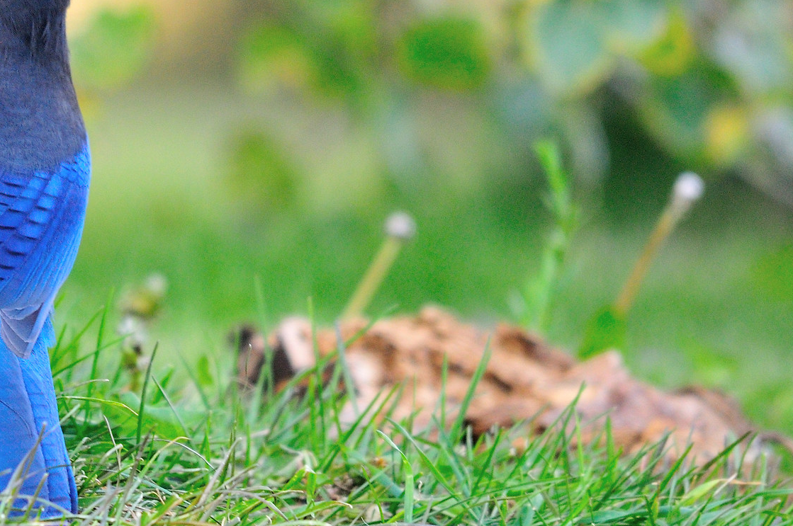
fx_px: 35396
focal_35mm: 1609
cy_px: 217
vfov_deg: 0.9
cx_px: 4
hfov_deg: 1.3
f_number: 6.3
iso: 640
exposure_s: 1/200
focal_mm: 500
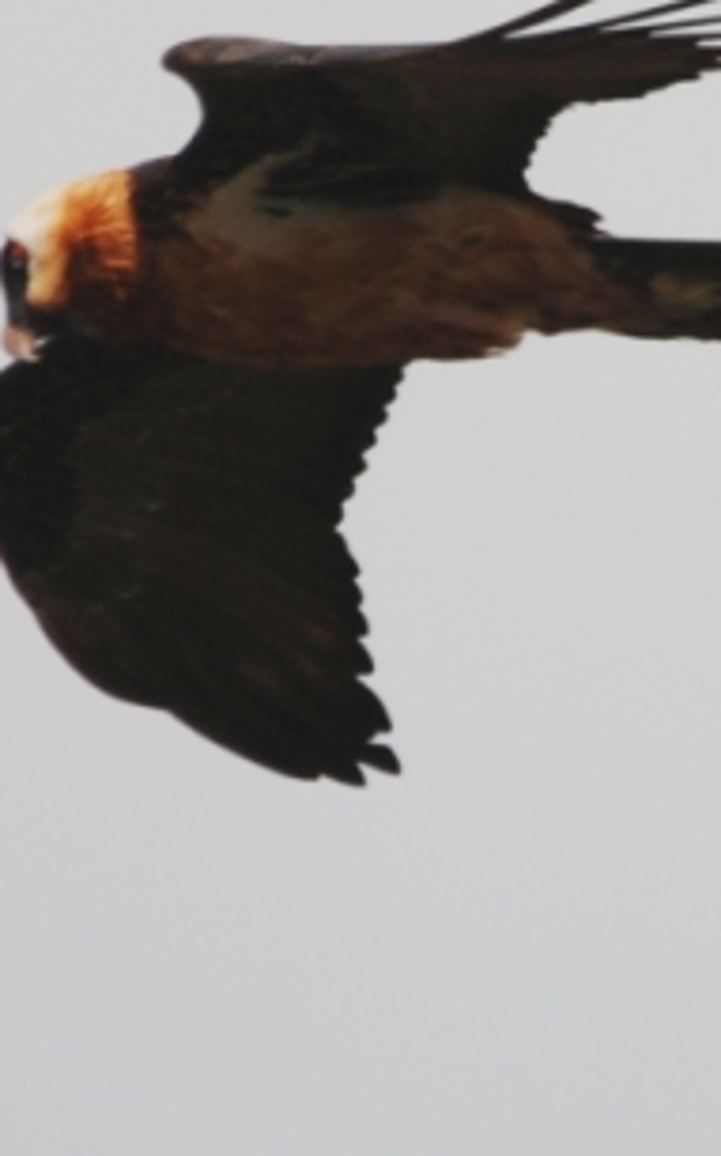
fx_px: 80686
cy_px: 219
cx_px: -495
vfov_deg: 0.8
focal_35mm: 2564
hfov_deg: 0.5
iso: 200
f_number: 6.3
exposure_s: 1/1000
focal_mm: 500
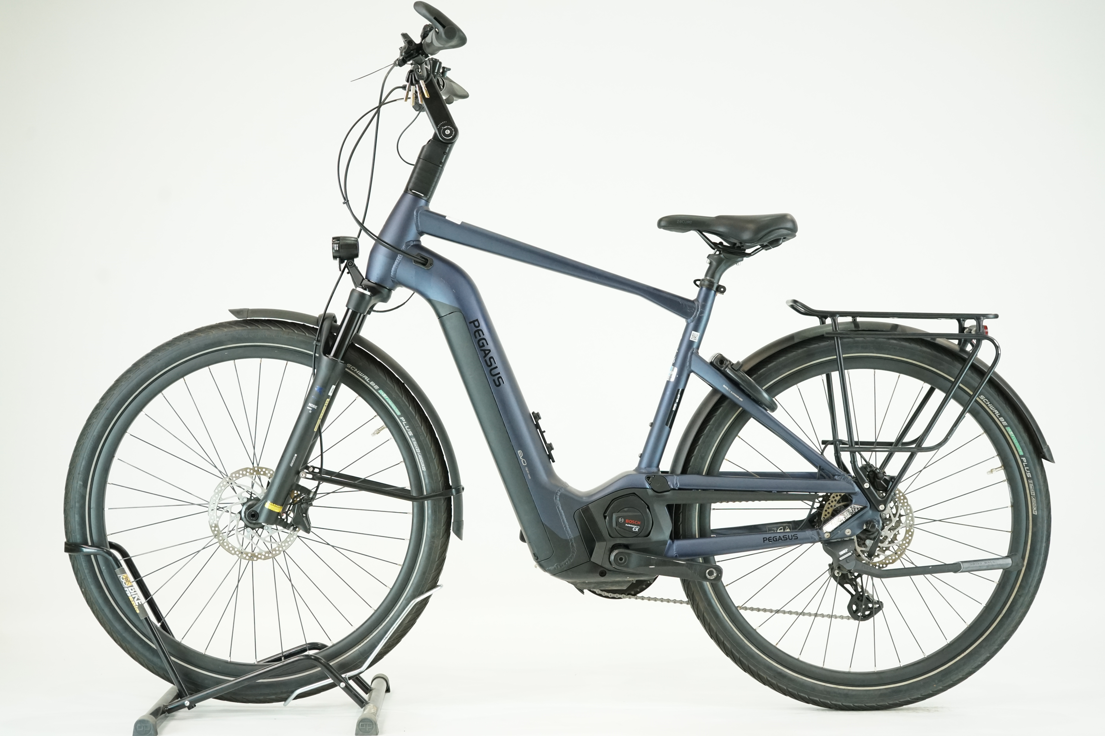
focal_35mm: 49
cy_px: 368
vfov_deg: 27.5
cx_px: 552
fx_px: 1504
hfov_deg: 40.3
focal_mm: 49
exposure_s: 1/200
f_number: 5.6
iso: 2500
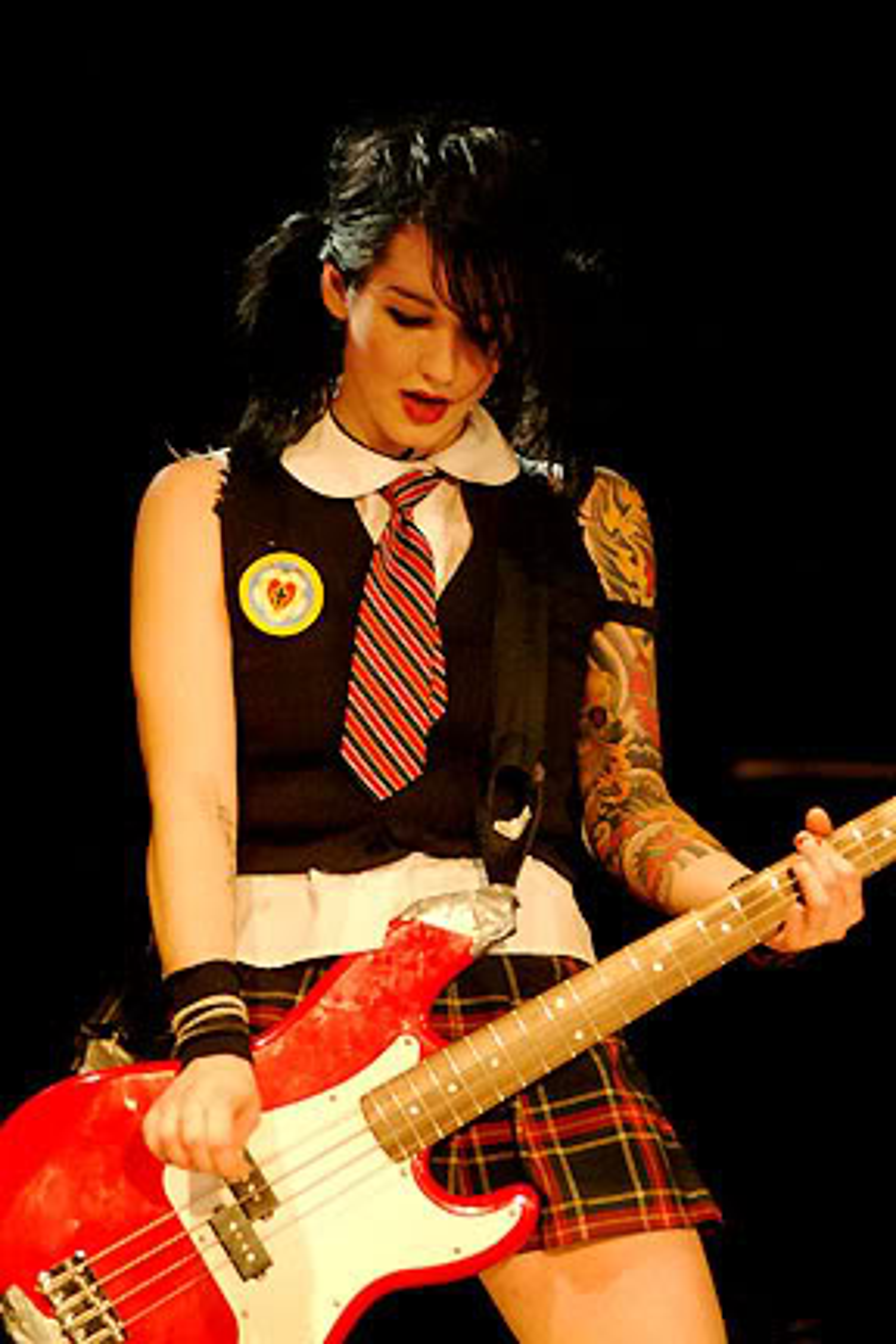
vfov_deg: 10.3
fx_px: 7447
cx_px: 448
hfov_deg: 6.9
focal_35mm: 200
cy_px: 672
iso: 800
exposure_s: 1/180
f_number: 2.8
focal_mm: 133
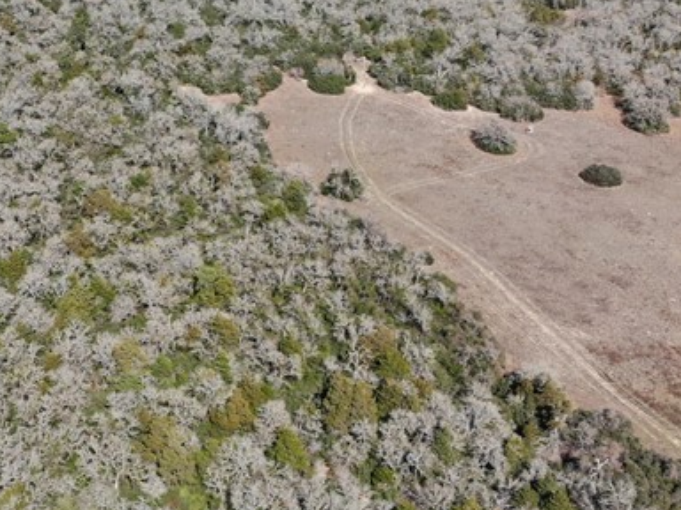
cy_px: 307
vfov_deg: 22.9
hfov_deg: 28.9
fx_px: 1259
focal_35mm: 64
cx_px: 46
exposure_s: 1/166
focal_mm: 4.5
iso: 100
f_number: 2.8
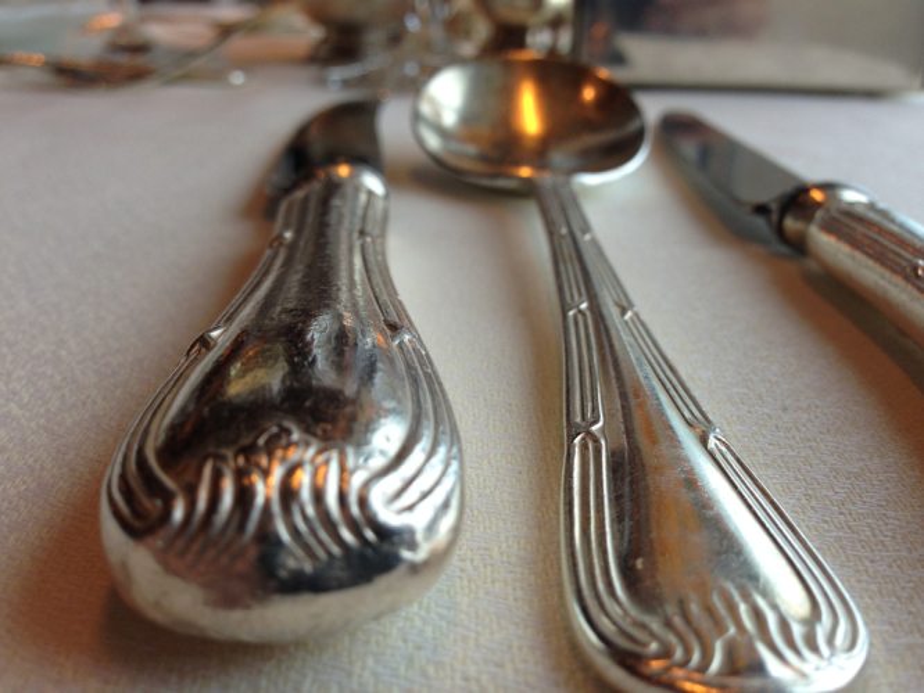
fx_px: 881
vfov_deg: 43.0
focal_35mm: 33
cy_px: 346
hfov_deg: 55.3
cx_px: 462
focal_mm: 4.12
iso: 50
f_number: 2.4
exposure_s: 1/120
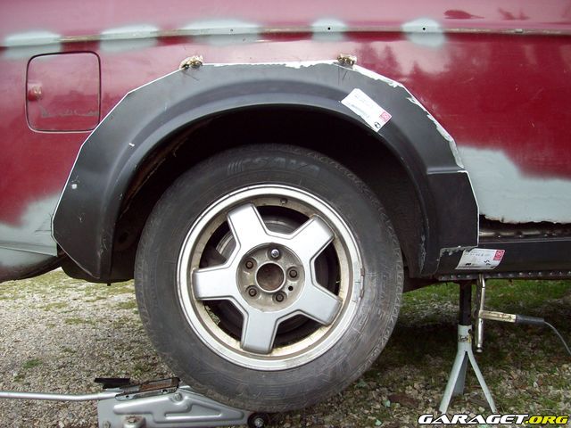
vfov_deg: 39.7
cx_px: 286
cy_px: 214
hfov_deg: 51.4
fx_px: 594
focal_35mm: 36
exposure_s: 1/110
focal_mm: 6
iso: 80
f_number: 2.7
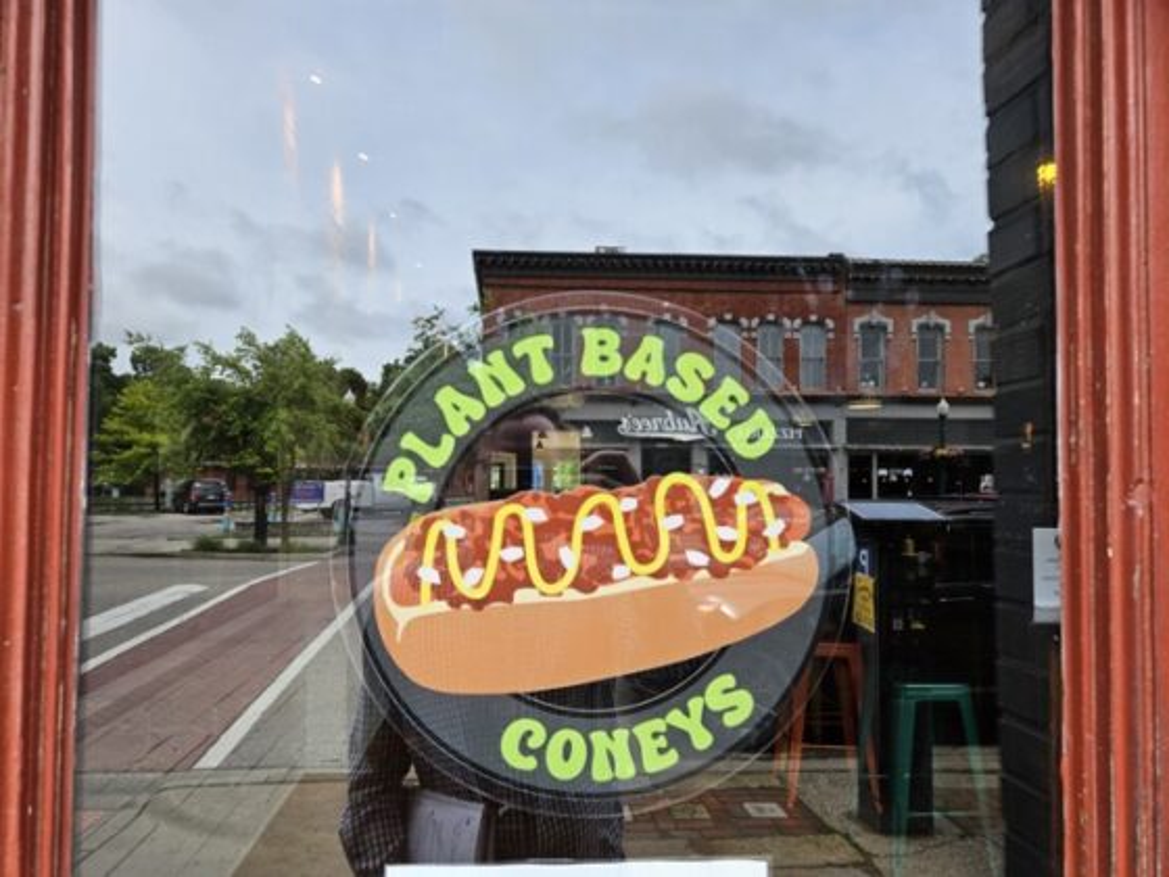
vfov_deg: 58.9
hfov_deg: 73.9
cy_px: 438
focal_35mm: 23
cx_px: 584
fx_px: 777
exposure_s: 1/224
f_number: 1.8
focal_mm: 5.4
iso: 25
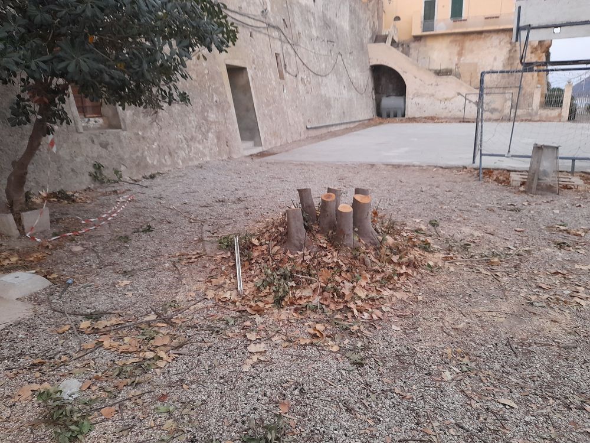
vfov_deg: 54.9
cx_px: 295
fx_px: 426
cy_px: 222
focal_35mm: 25
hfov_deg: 69.4
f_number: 2
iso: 400
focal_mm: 4.6
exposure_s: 1/50
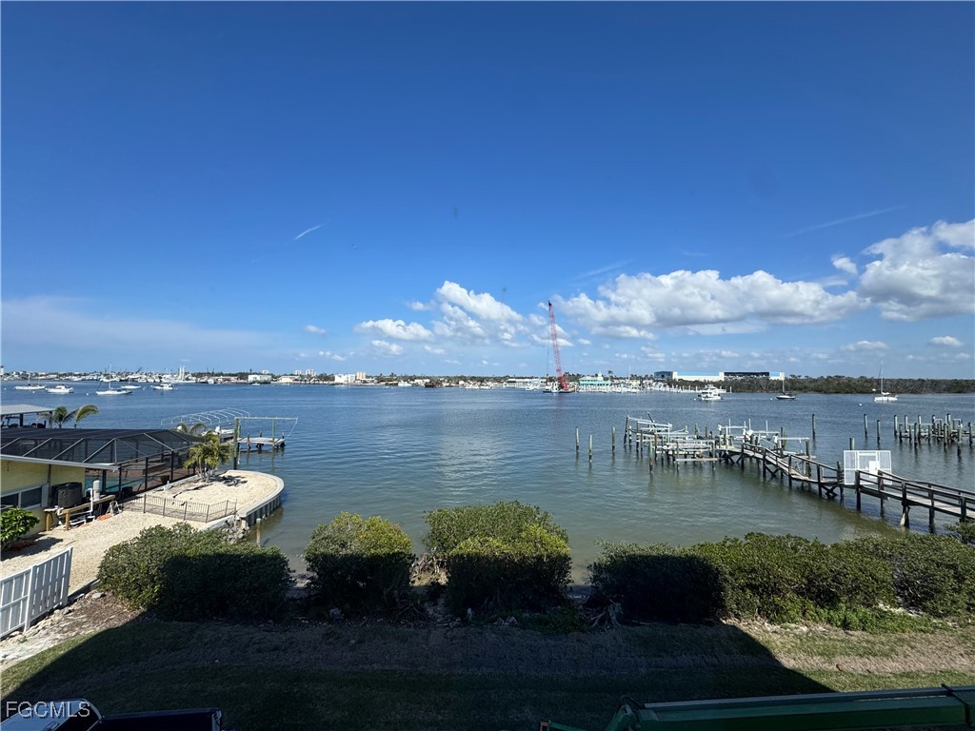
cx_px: 488
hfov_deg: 102.1
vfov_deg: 85.7
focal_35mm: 14
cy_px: 366
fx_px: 394
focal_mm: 2.22
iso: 50
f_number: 2.2
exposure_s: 1/2083
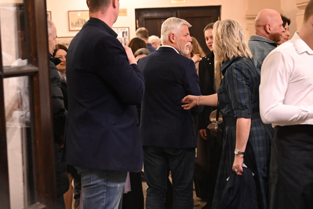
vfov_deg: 14.3
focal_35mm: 96
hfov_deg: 21.2
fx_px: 835
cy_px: 104
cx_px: 156
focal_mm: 64
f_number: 3.5
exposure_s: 1/100
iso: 5000
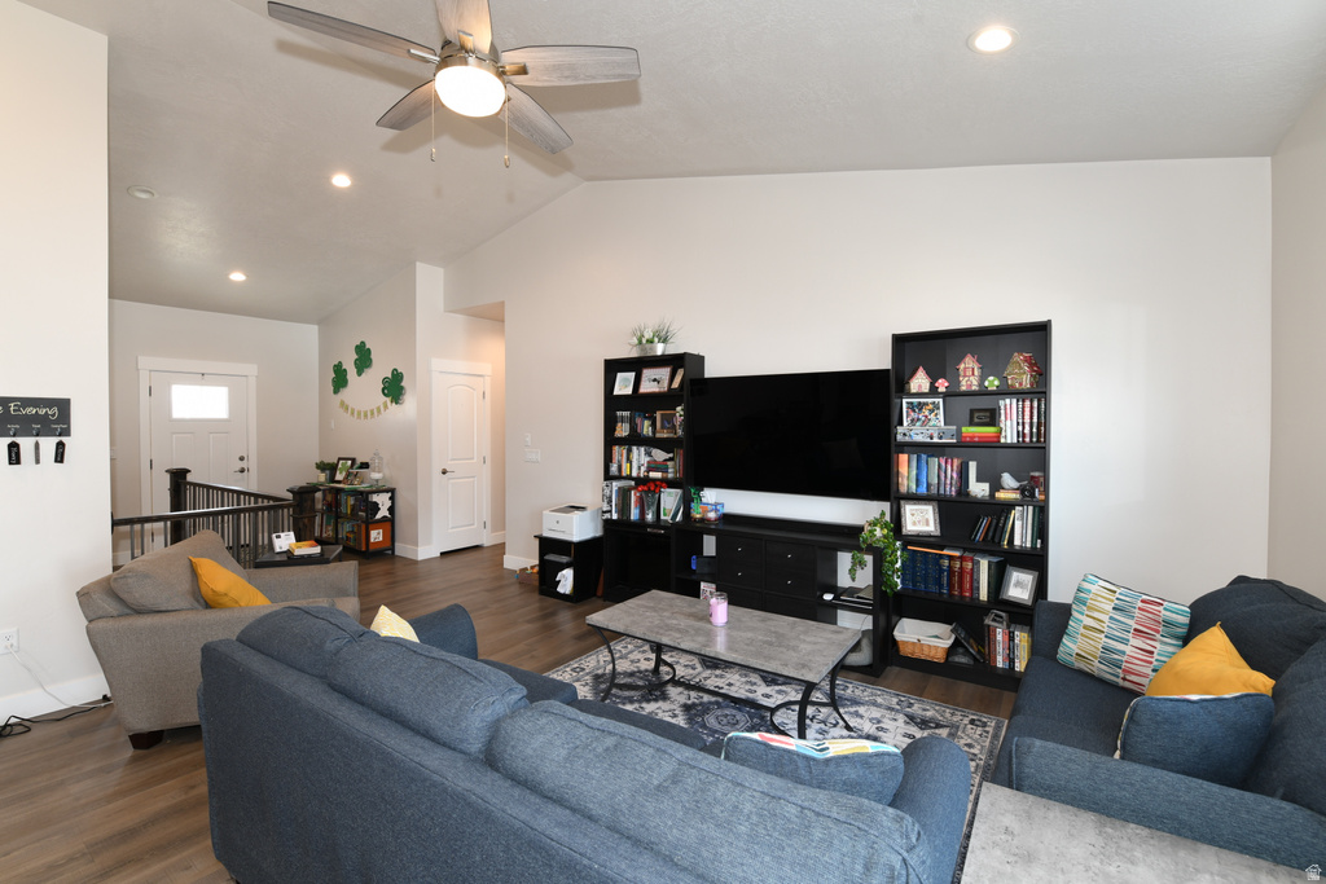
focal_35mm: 15
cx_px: 663
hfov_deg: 100.4
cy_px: 442
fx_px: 553
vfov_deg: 77.3
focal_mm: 15
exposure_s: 1/13
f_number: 7.1
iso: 200
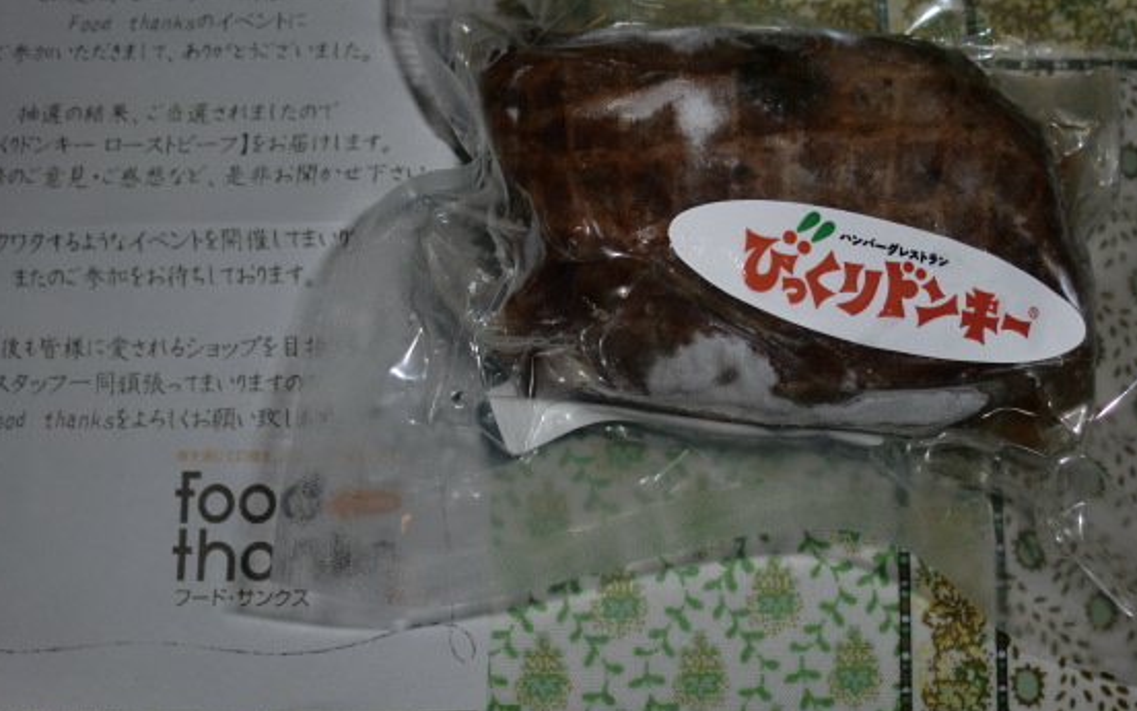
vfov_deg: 29.8
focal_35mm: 43
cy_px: 326
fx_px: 1332
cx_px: 566
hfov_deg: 46.2
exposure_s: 1/30
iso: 64
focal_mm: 6.3
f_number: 7.8
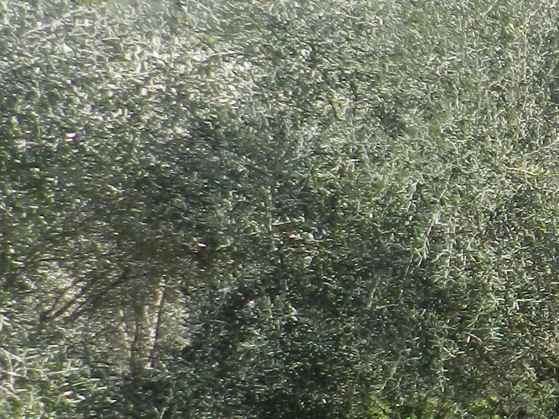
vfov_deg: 17.3
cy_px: 276
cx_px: 981
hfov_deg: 18.5
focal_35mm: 85
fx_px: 1373
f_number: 3.4
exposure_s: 1/640
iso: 160
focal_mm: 4
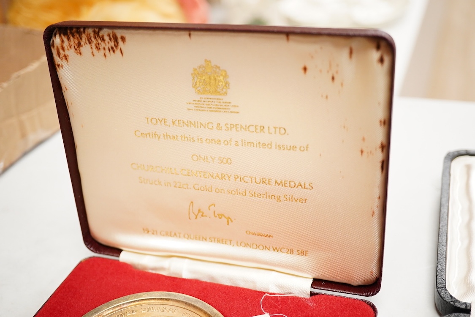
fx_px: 594
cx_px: 238
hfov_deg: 43.6
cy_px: 158
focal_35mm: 45
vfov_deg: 29.9
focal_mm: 30
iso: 2500
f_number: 4.5
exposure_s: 1/200
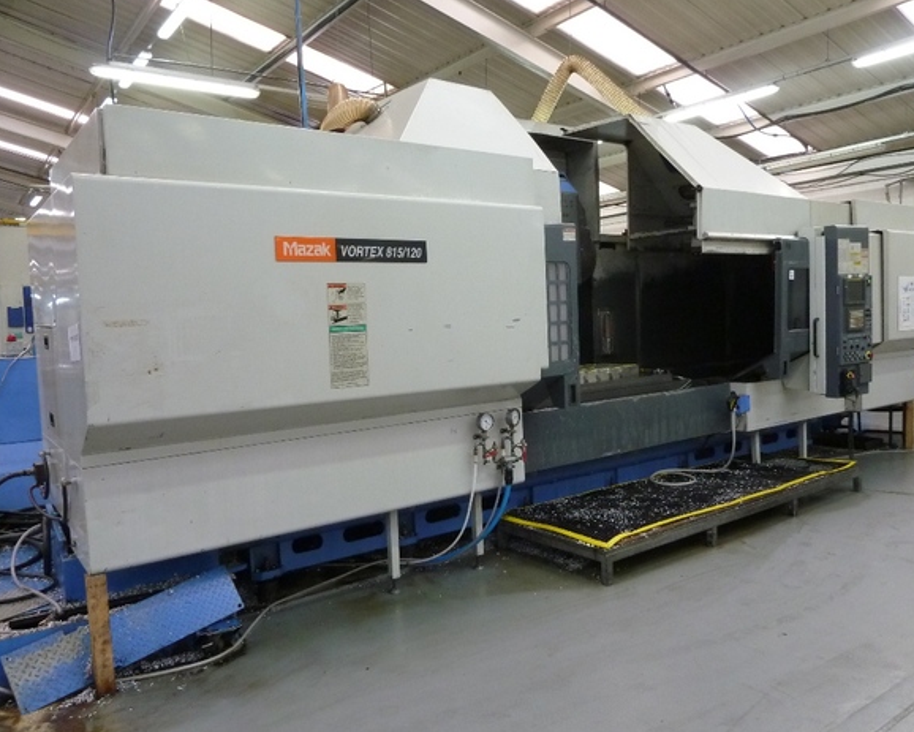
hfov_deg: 63.9
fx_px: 731
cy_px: 357
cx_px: 501
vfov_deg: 53.2
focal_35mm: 27
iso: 320
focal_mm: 4.1
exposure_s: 1/30
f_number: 3.3
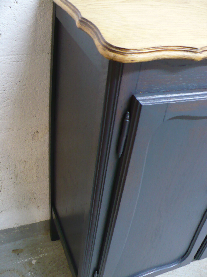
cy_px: 138
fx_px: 295
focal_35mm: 37
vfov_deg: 50.1
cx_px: 104
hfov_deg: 38.7
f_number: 2.8
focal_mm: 6.1
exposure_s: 1/8
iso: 200
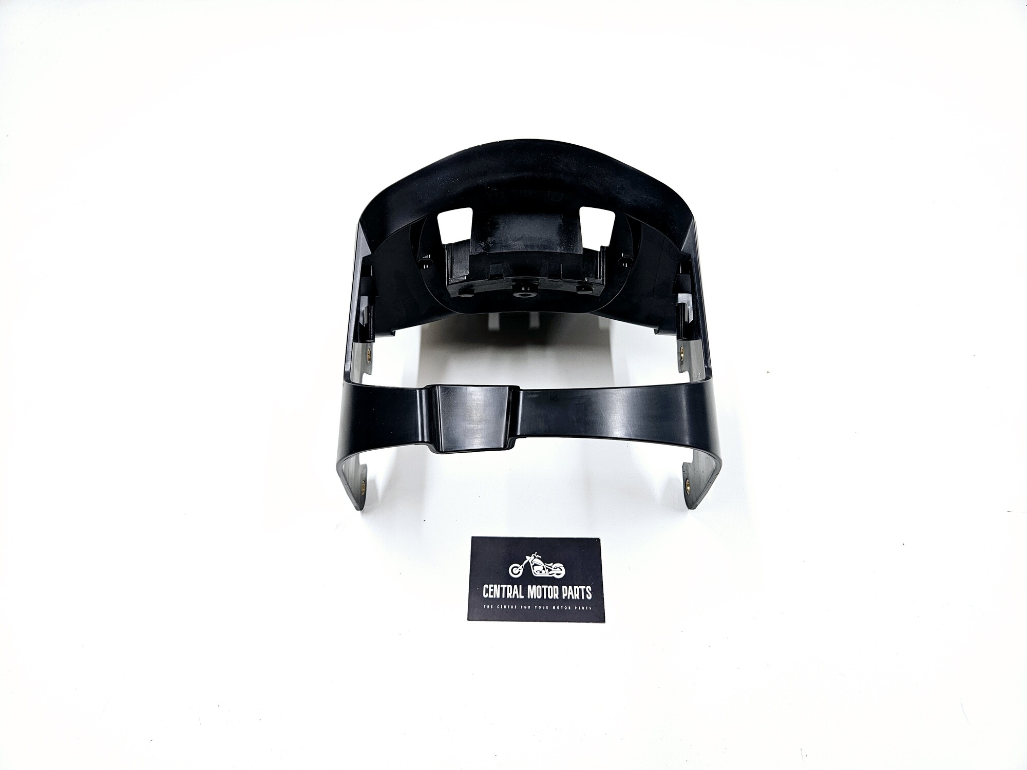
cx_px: 514
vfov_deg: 58.9
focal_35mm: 23
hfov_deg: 73.9
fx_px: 682
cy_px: 385
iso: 50
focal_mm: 5.4
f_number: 1.8
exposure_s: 1/100
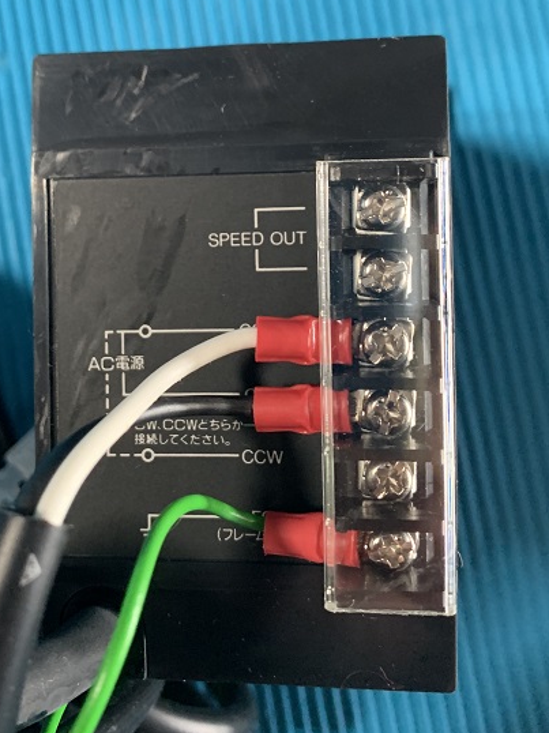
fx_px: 825
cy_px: 245
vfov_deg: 47.1
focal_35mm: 39
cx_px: 231
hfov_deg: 36.7
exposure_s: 1/48
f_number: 1.8
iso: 400
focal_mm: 4.25
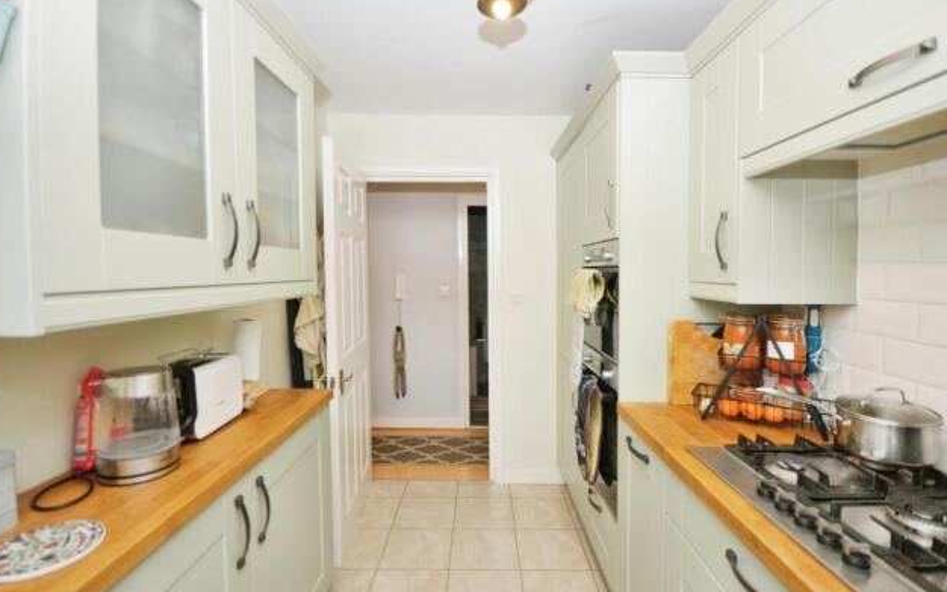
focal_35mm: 16
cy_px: 316
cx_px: 475
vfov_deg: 71.1
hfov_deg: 97.8
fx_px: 413
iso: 200
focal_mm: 10
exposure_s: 1/60
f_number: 5
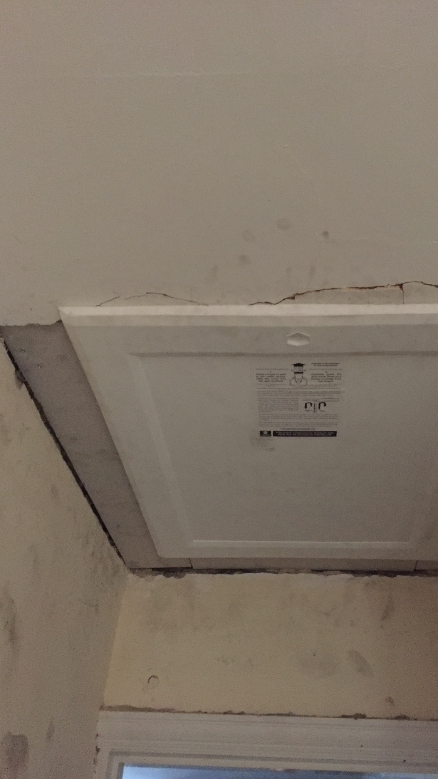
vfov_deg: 61.0
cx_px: 248
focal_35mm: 32
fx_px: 661
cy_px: 390
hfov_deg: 36.6
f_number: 2.2
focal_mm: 4.15
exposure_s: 1/17
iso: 800
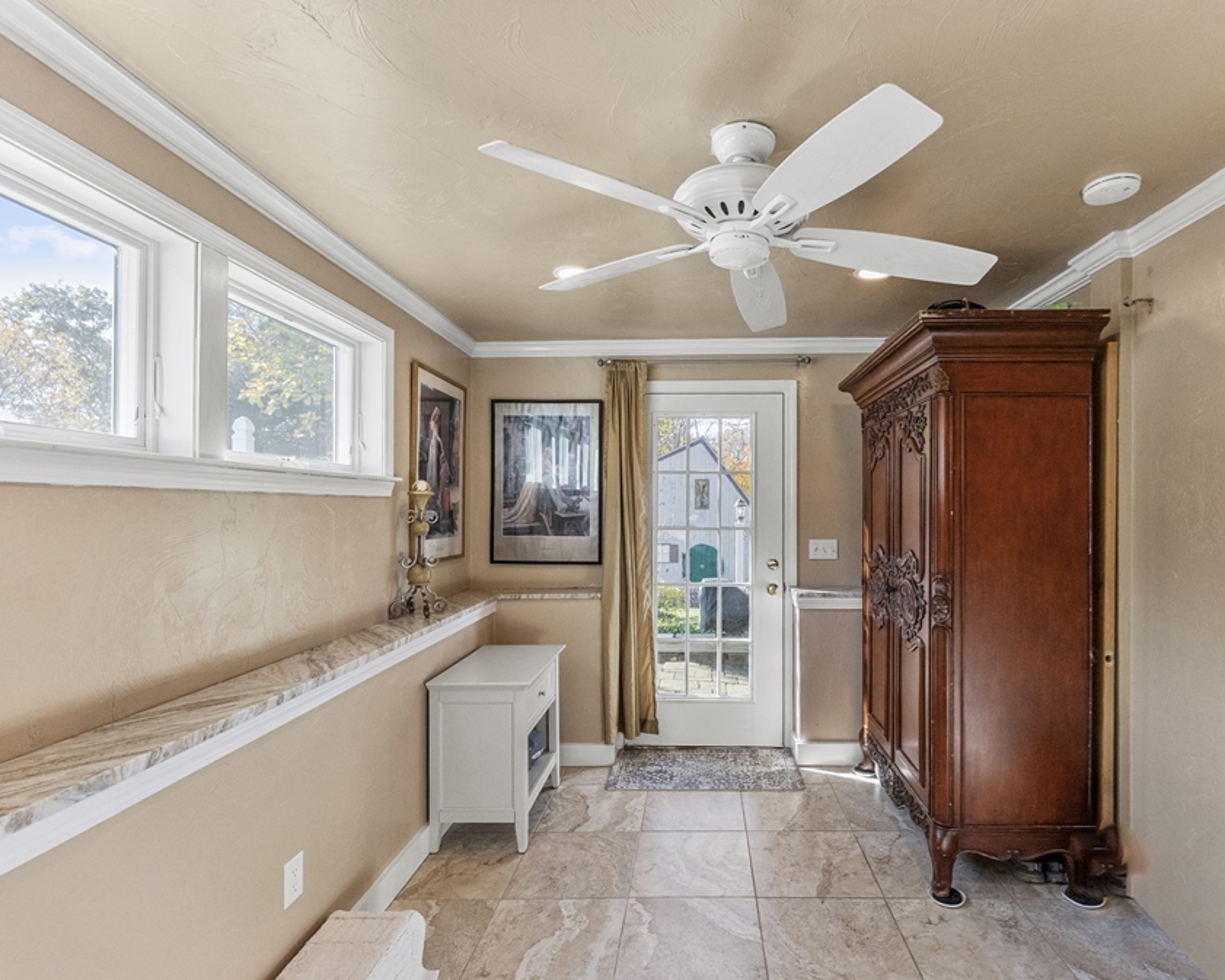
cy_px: 492
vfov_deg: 76.9
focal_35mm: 17
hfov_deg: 89.0
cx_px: 696
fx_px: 617
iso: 1250
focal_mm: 14.9
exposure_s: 1/250
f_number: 6.3
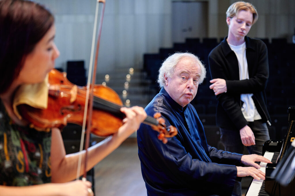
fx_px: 573
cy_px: 98
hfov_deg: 28.9
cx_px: 148
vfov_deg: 19.4
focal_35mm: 70
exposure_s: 1/250
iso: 2500
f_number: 2.8
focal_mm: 70
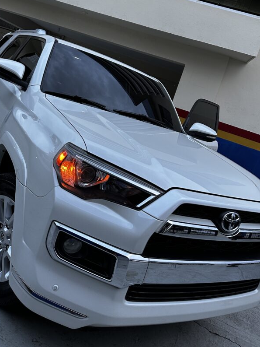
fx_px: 310
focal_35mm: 31
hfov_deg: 45.4
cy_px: 123
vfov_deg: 57.4
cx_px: 120
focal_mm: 6.86
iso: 200
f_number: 1.78
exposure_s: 1/121
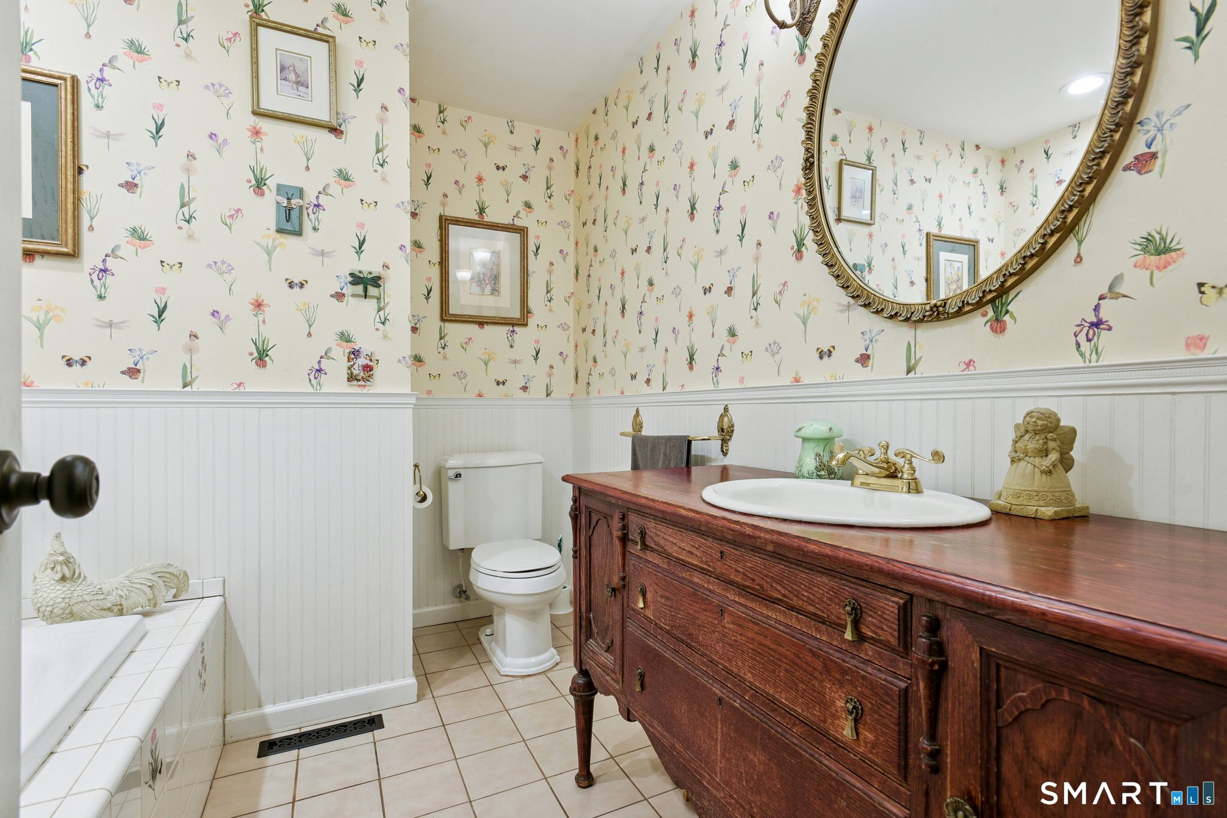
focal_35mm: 17
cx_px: 614
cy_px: 409
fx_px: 579
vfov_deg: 70.4
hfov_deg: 93.3
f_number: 11
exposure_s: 1/8
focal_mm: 17
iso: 400
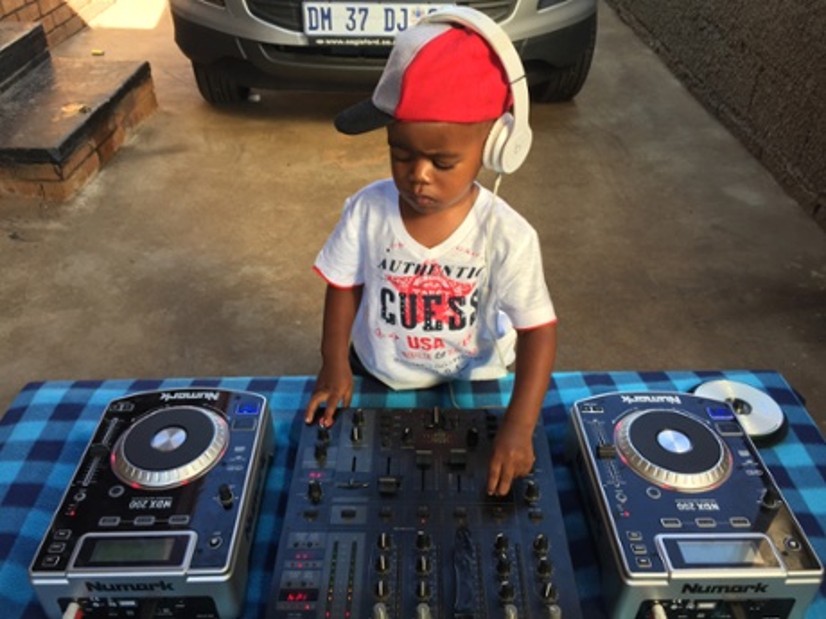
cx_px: 413
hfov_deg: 61.7
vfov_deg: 48.2
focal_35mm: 29
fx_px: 692
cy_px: 310
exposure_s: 1/120
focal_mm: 4.15
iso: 32
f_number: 2.2
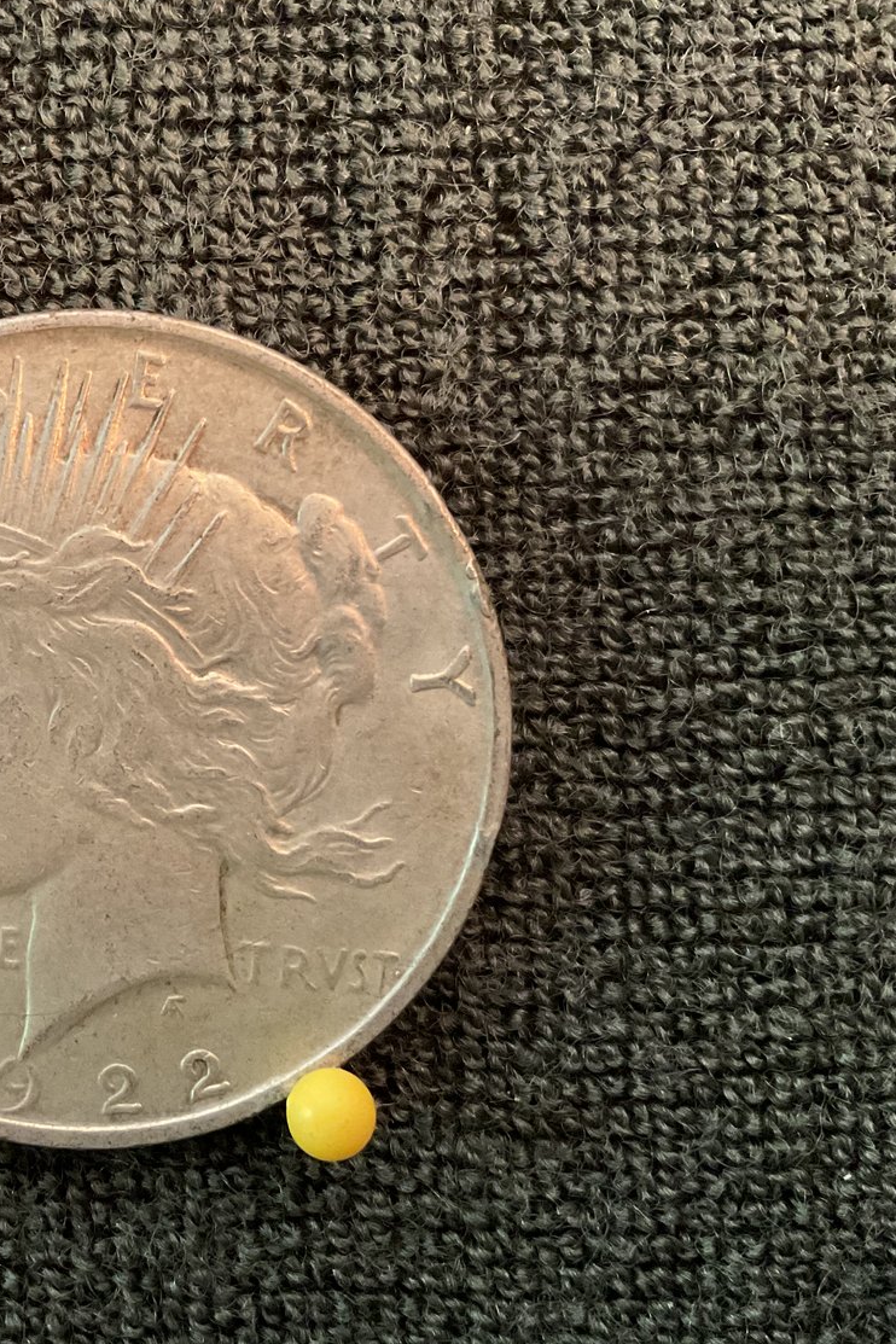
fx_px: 1531
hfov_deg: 30.9
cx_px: 60
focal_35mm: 41
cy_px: 677
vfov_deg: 47.4
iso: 500
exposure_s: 1/30
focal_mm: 3
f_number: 1.8
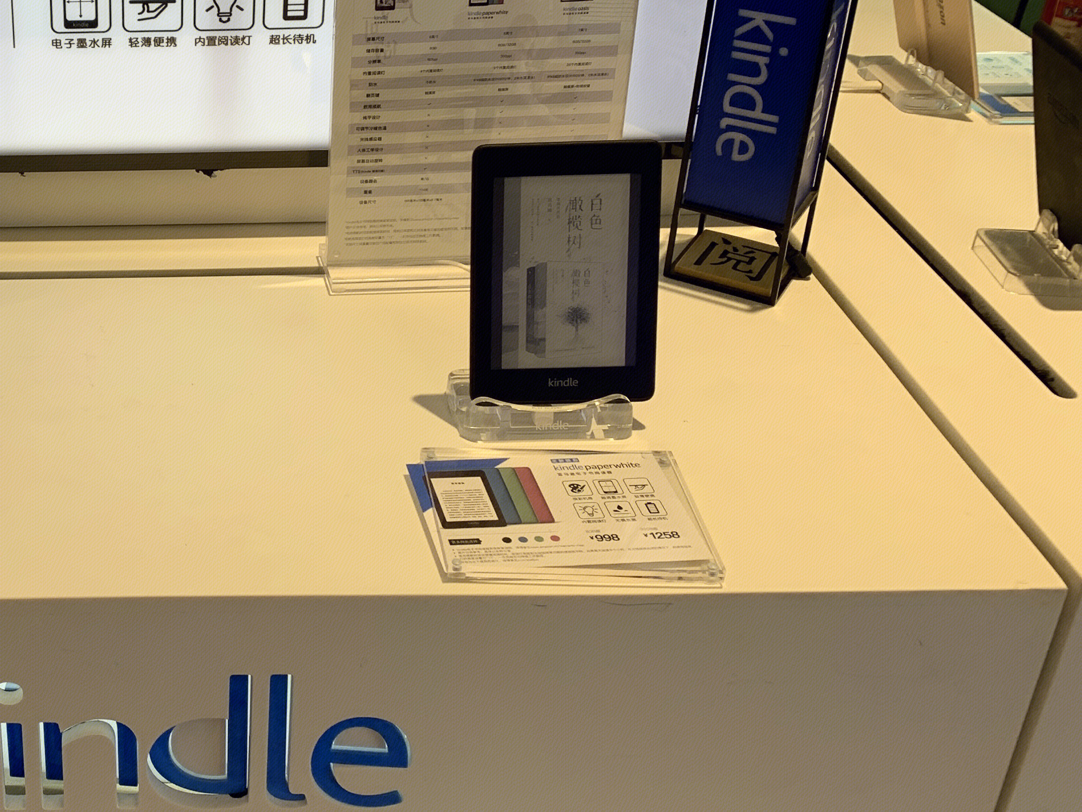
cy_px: 214
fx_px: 1532
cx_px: 98
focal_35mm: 49
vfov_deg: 29.3
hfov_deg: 36.4
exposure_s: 1/122
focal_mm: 4.25
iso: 32
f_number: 1.8
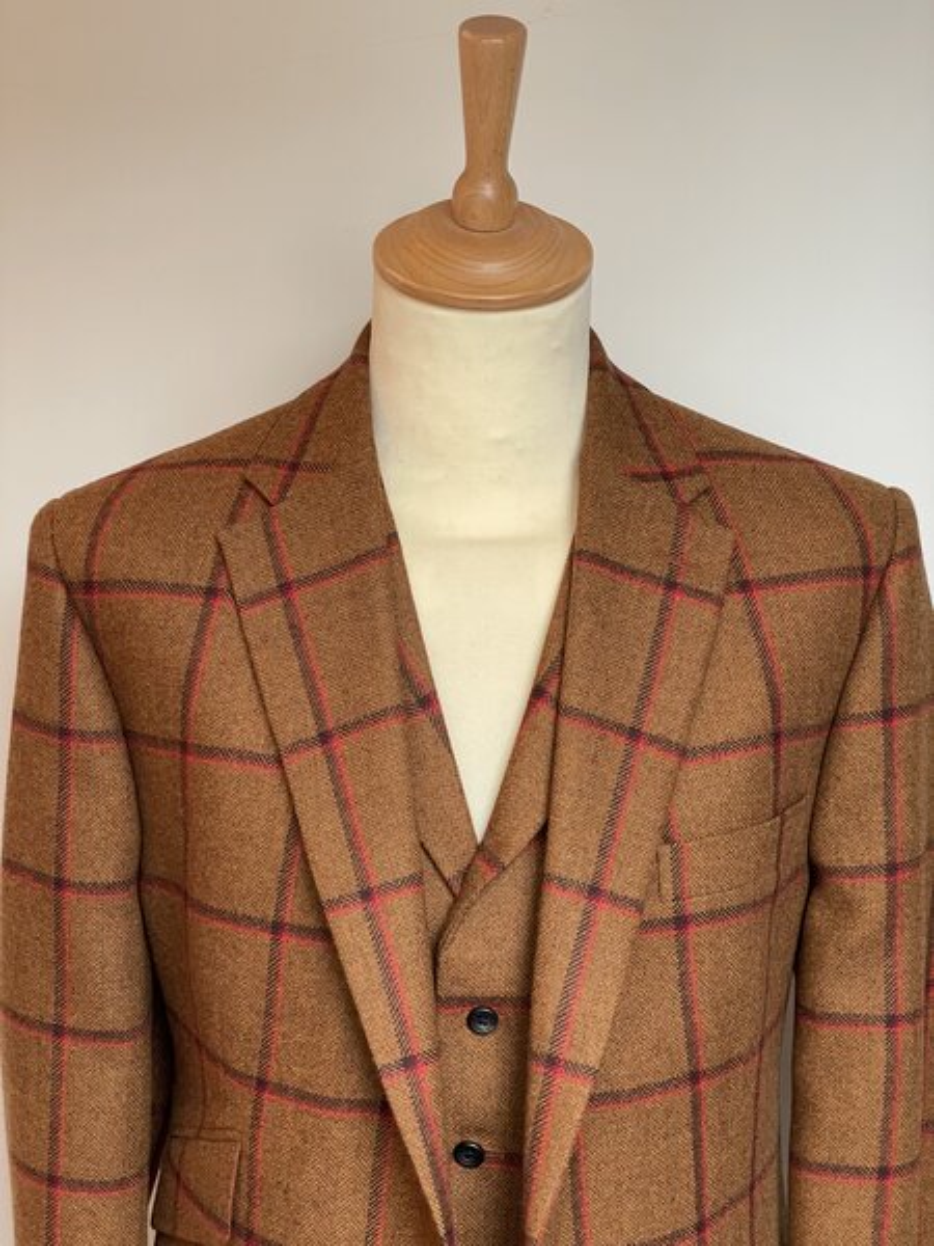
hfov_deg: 28.0
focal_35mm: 52
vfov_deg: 36.8
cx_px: 467
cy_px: 623
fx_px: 1871
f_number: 2
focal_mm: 6
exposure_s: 1/50
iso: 250
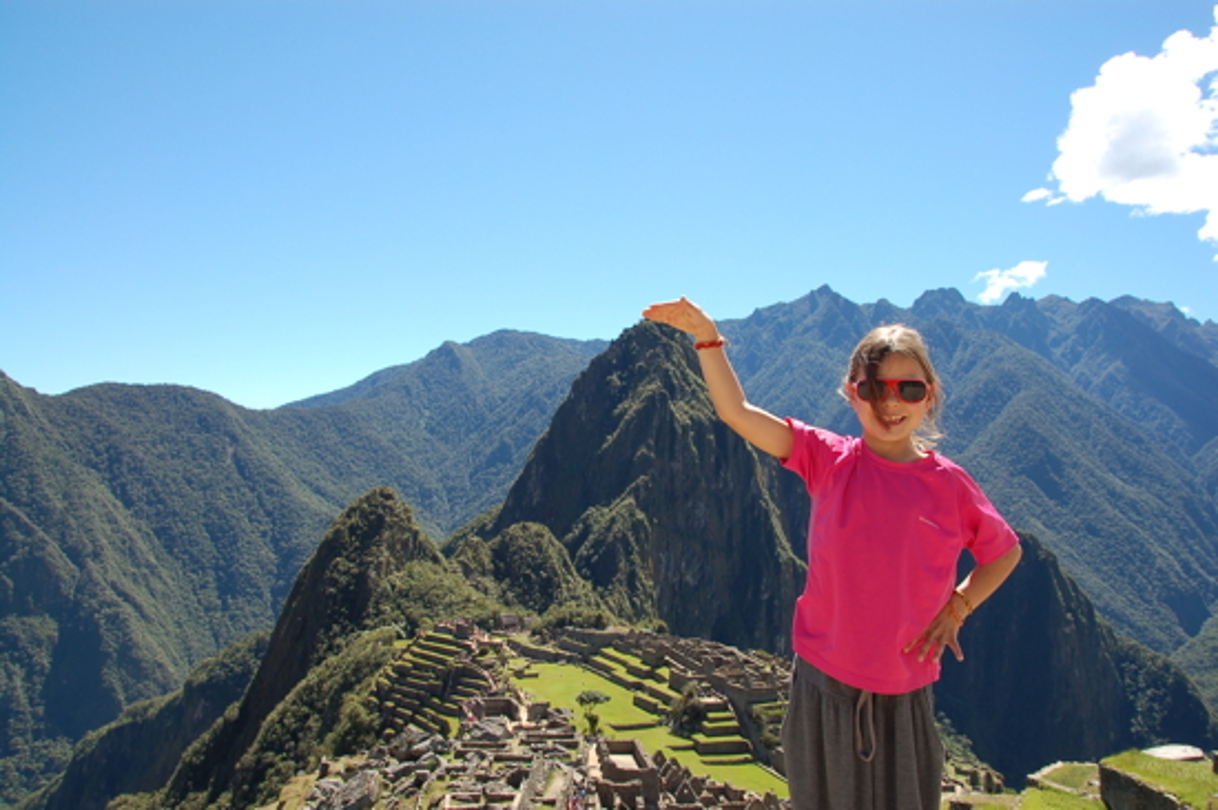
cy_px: 405
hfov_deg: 67.4
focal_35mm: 27
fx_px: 913
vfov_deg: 47.9
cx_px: 609
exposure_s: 1/80
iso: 200
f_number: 13
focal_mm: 18
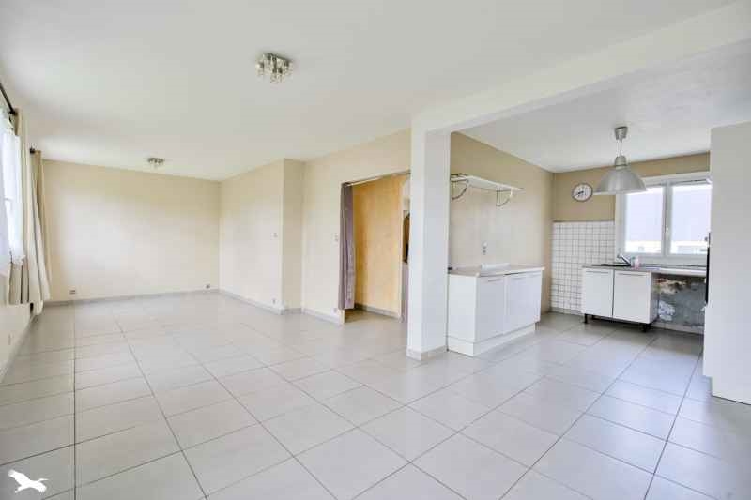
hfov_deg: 96.7
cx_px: 376
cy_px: 250
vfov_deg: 73.7
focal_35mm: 16
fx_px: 334
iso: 800
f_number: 8
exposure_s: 1/200
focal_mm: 16
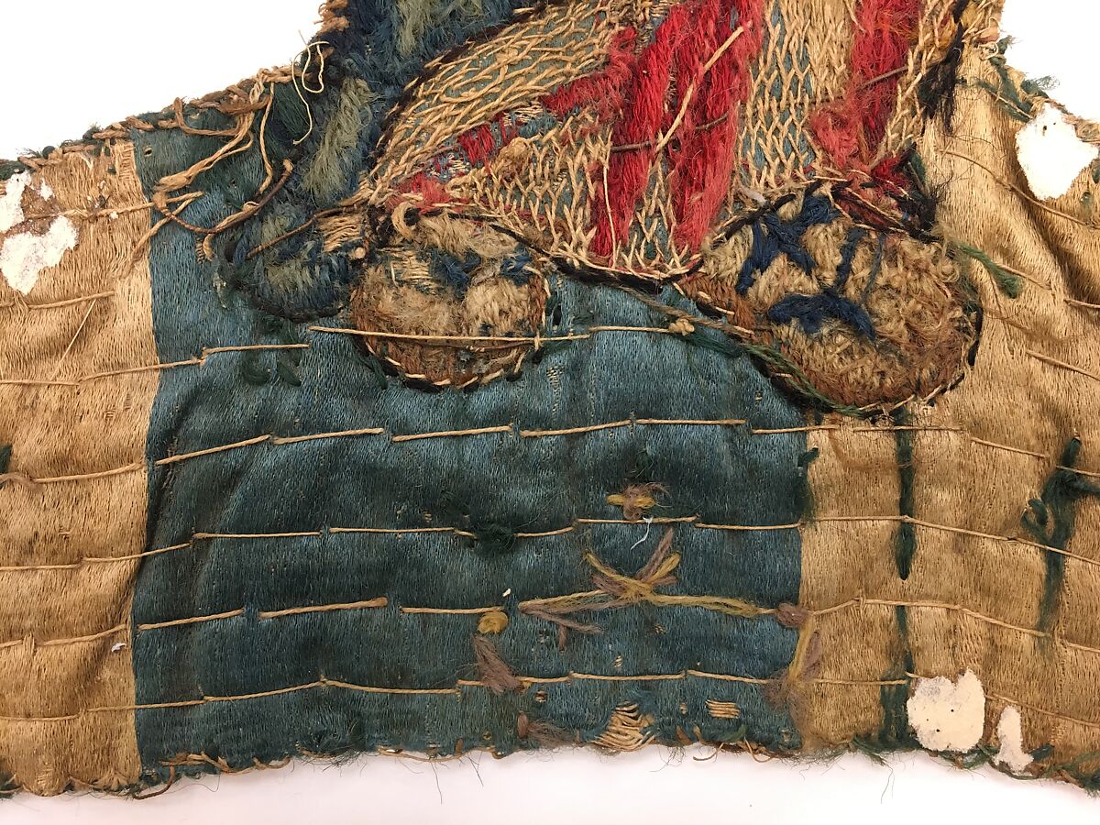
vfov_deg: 48.2
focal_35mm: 29
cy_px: 412
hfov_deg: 61.7
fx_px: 922
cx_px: 550
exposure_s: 1/30
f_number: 2.2
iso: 100
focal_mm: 4.15
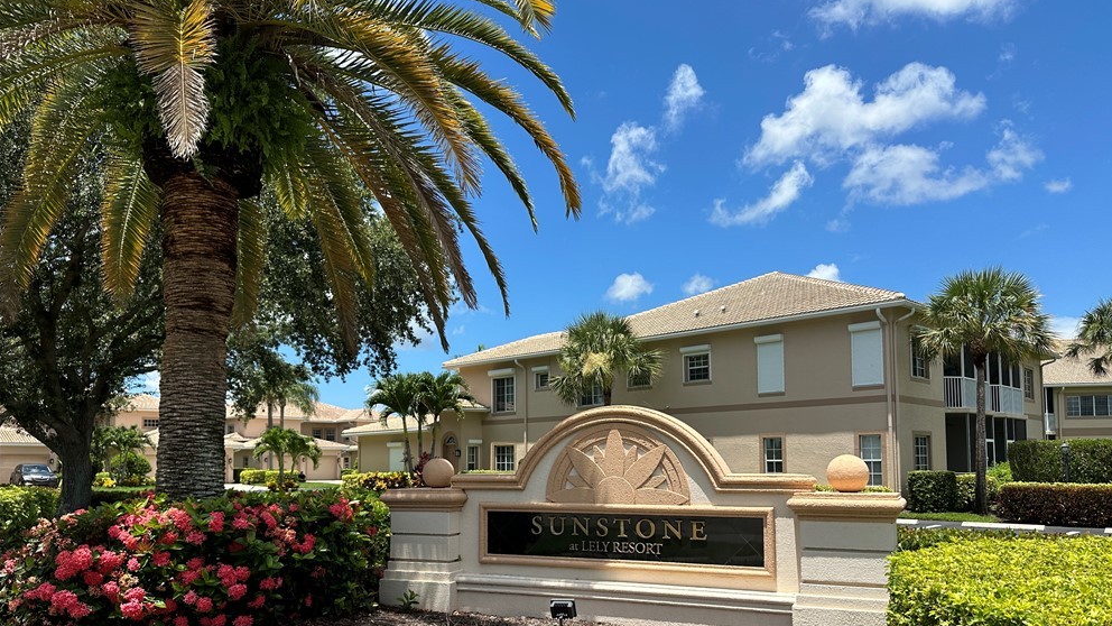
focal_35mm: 27
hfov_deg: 69.8
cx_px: 573
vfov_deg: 42.4
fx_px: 796
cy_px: 411
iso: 80
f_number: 1.78
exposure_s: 1/4016
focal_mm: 6.86
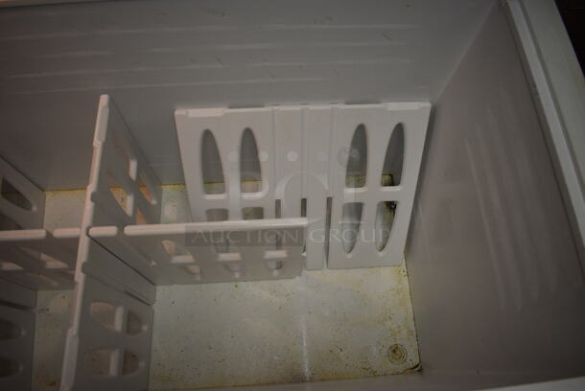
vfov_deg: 48.0
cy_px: 196
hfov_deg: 67.3
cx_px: 292
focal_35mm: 27
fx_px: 439
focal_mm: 18
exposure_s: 1/125
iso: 800
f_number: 3.5
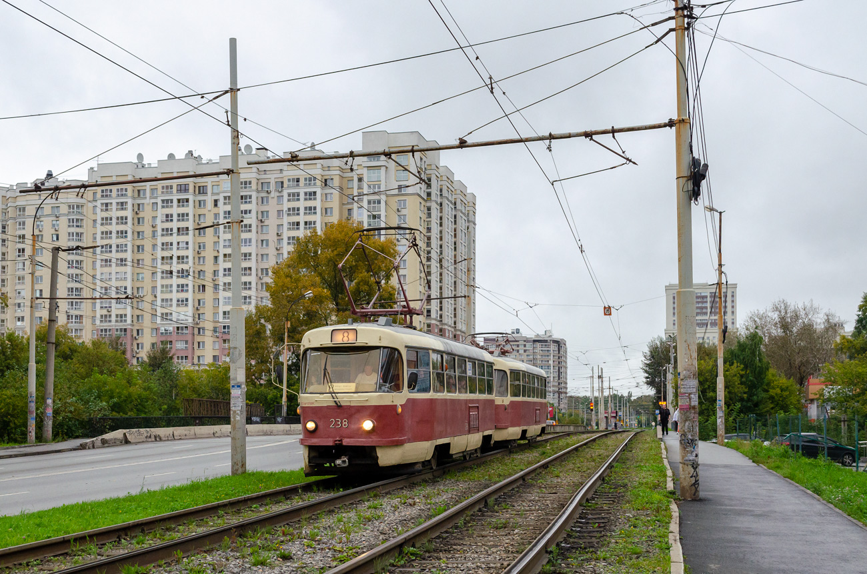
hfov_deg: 45.0
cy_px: 287
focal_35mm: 44
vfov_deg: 30.7
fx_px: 1045
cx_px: 434
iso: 500
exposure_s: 1/400
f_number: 6.3
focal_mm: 29
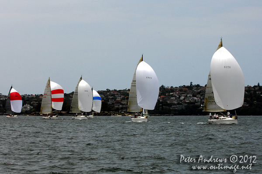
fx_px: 764
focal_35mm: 105
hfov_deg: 19.5
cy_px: 87
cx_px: 131
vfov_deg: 13.0
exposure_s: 1/1000
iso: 400
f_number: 9
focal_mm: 70
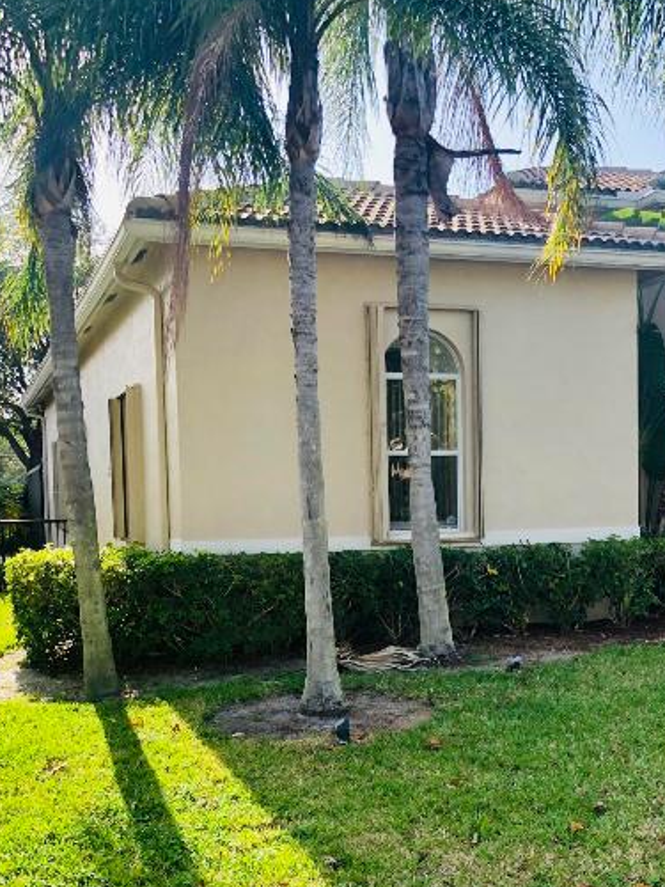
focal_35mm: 43
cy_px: 569
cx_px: 346
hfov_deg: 33.6
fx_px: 1101
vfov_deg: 43.4
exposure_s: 1/489
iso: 20
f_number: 1.8
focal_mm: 4
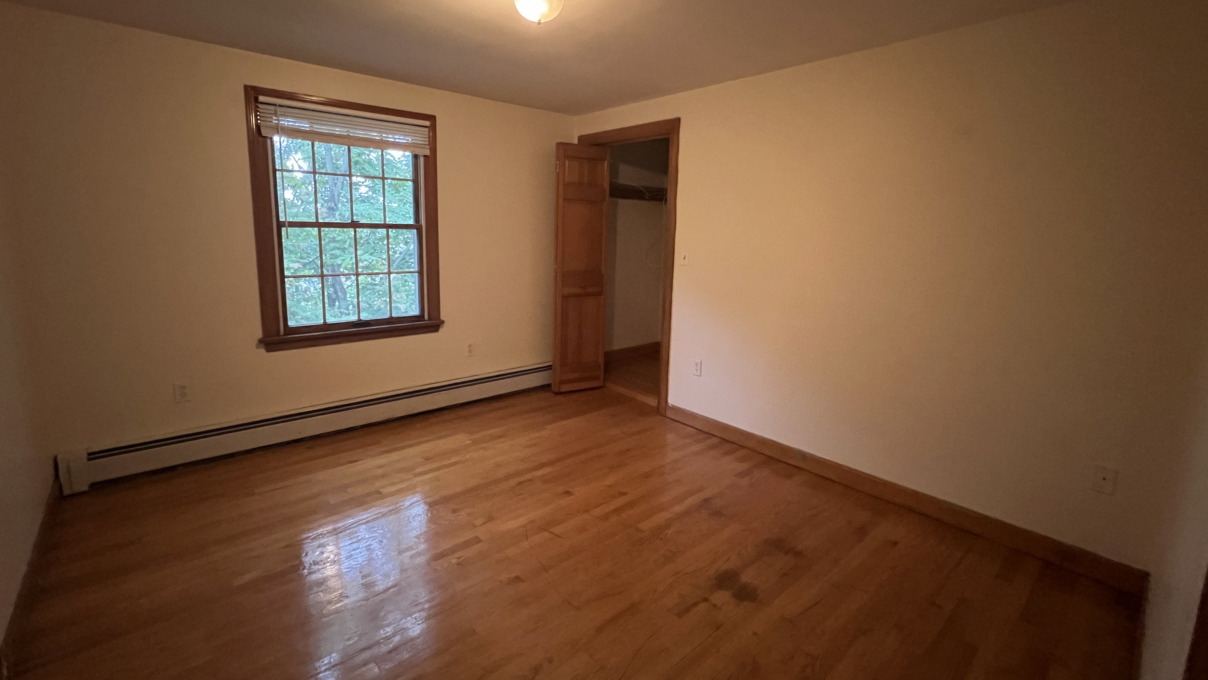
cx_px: 603
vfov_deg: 70.4
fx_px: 480
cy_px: 307
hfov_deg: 103.0
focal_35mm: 15
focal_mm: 1.57
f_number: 1.8
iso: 1250
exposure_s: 1/40
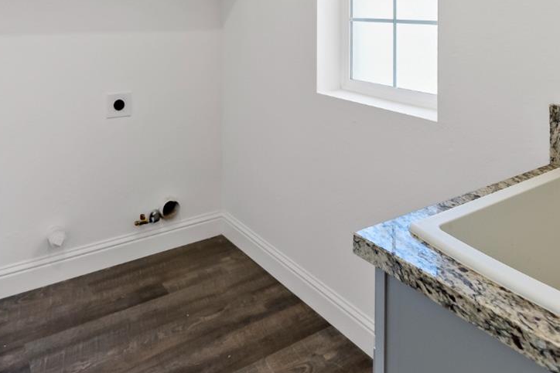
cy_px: 24
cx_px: 224
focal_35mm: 29
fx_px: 451
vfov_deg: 40.8
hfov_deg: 63.1
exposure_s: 1/160
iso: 400
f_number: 4
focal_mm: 14
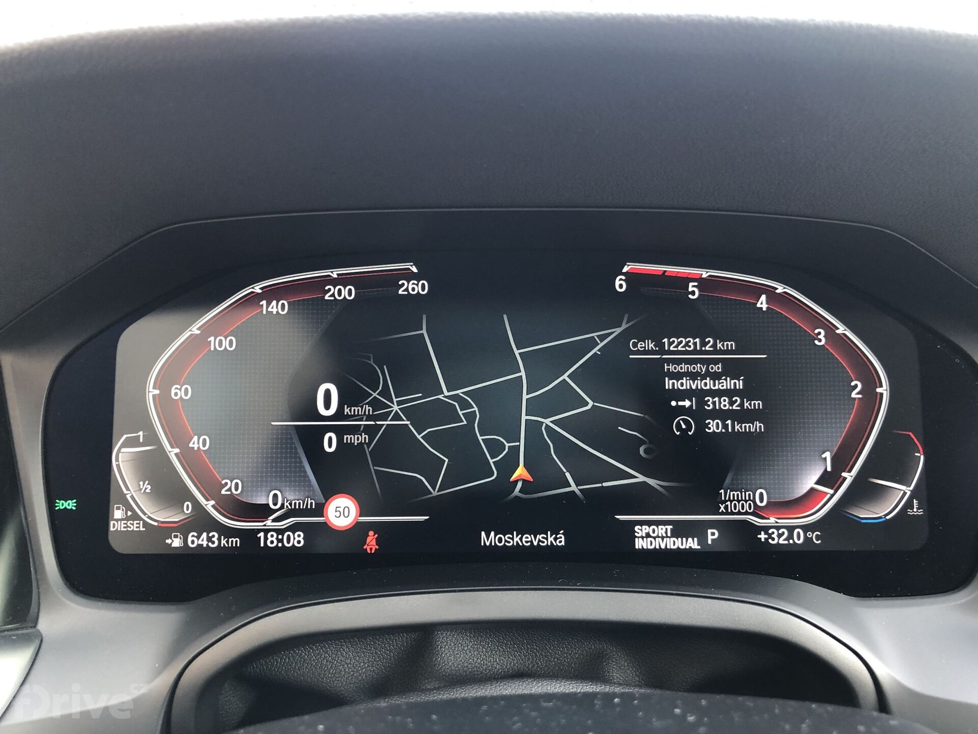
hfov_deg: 63.4
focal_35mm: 28
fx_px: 791
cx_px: 489
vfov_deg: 49.7
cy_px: 367
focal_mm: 4
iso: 50
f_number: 1.8
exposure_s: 1/16
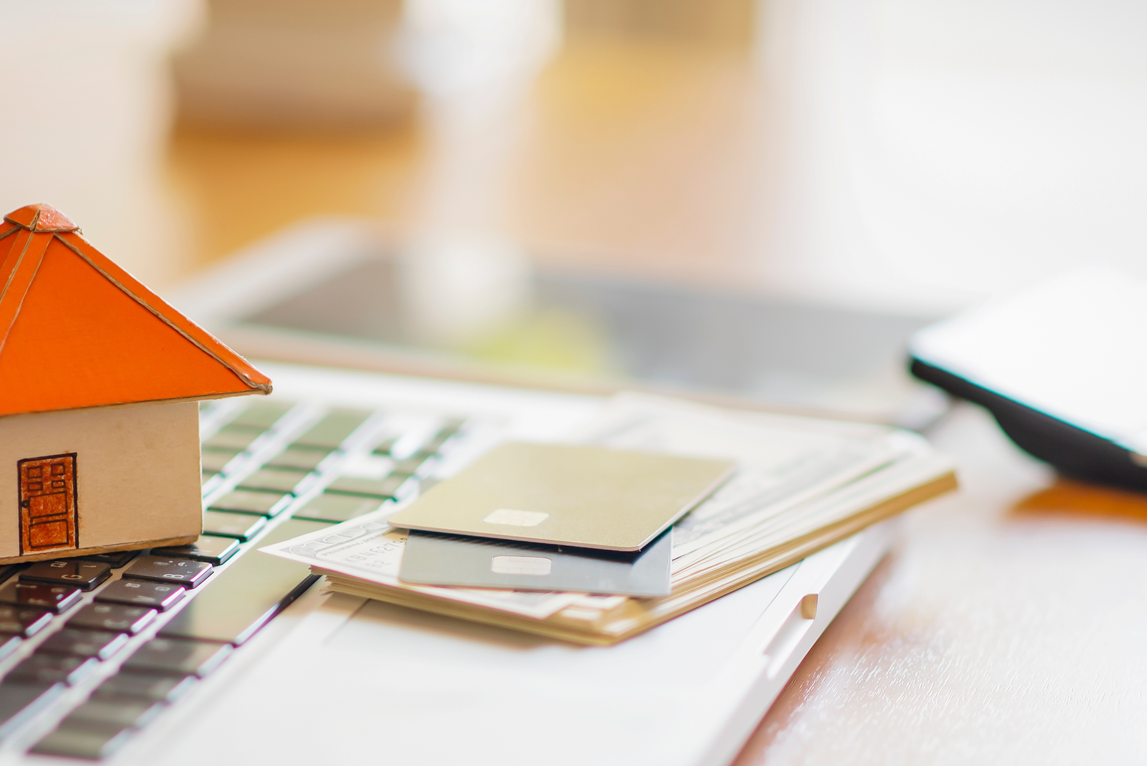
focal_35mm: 168
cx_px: 536
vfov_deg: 8.2
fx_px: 5354
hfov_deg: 12.2
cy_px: 594
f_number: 1.8
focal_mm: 85
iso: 160
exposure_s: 1/125
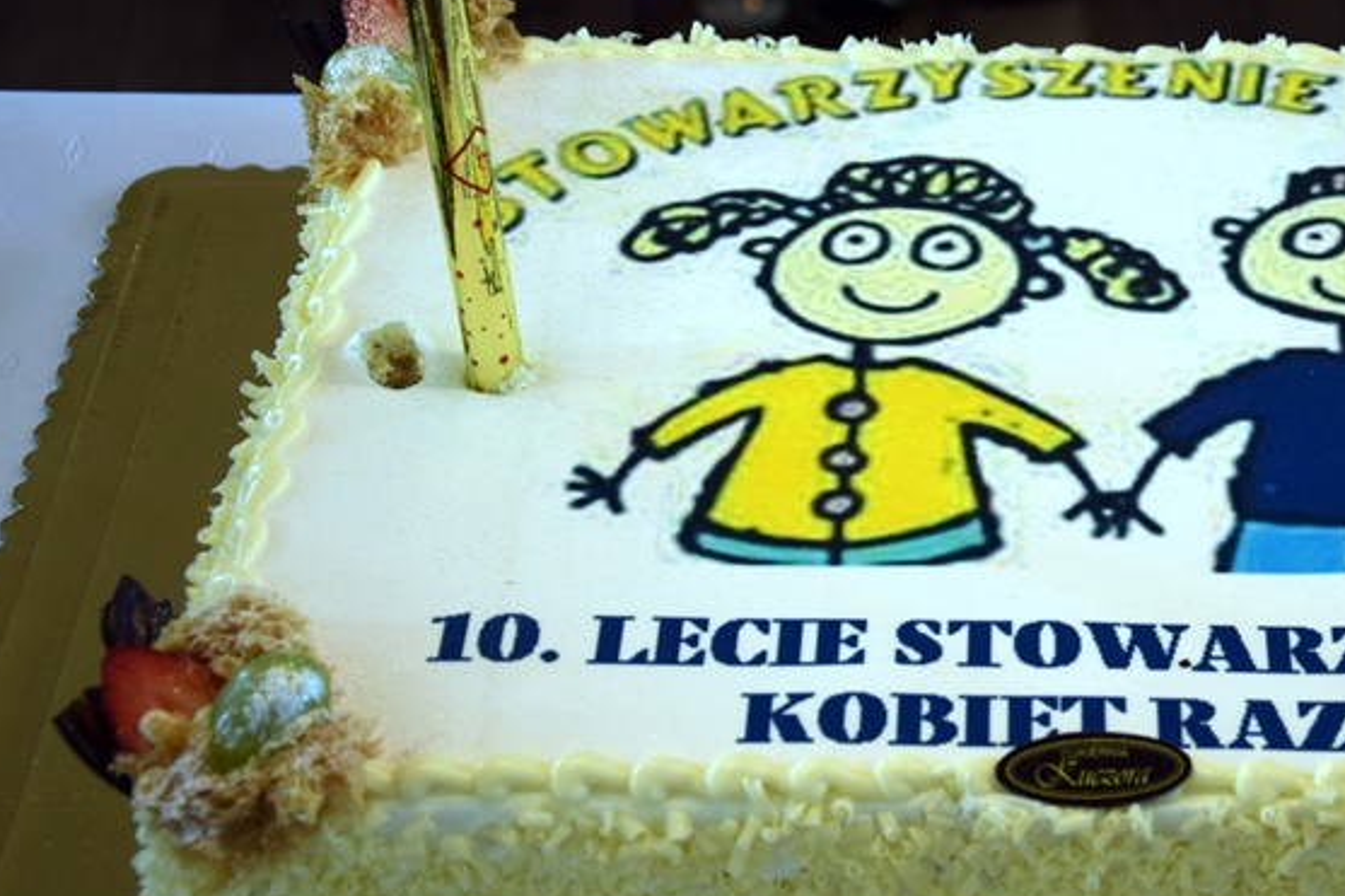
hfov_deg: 23.7
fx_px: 3167
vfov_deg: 16.1
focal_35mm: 85
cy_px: 377
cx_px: 1048
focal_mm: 35
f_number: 4.5
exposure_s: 1/100
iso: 320
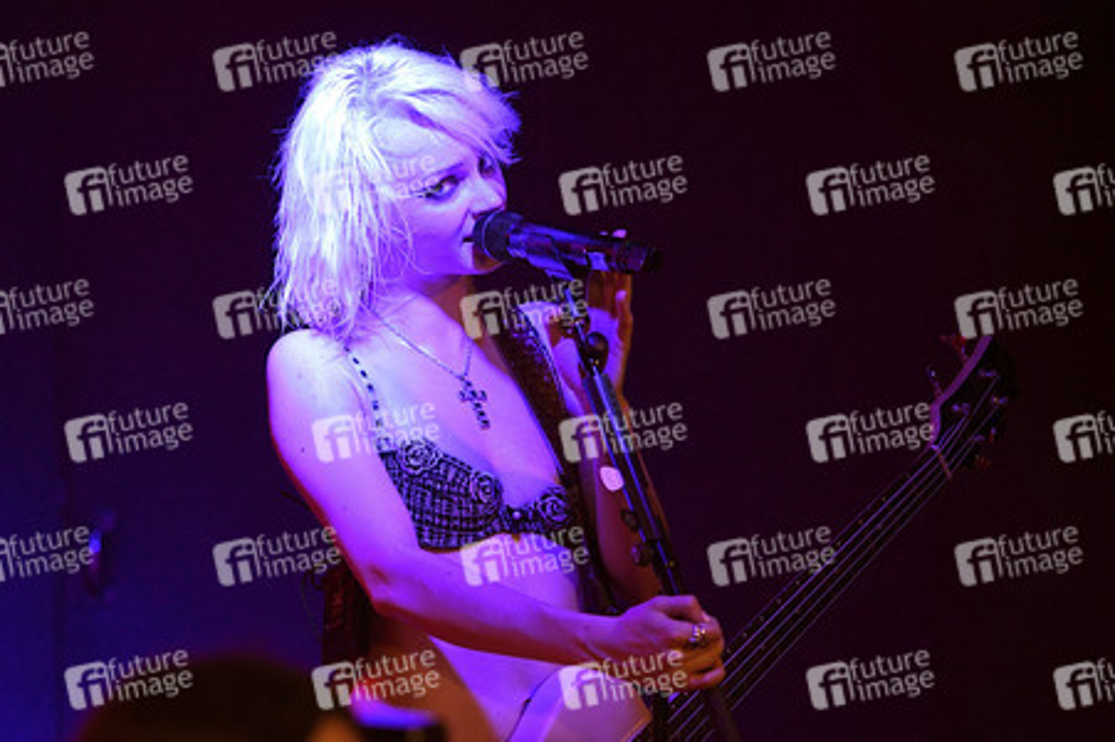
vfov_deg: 9.4
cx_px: 558
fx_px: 4488
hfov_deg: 14.2
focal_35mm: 145
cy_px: 371
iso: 3200
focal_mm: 145
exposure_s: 1/160
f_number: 4
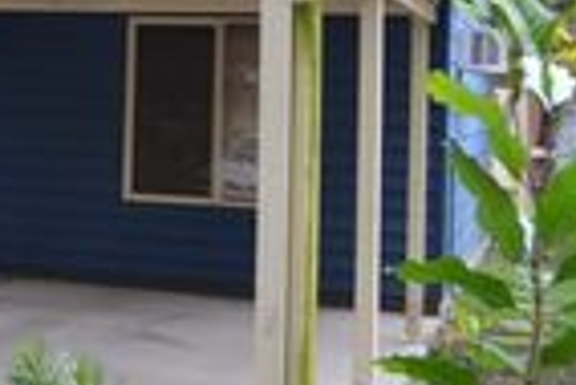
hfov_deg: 18.4
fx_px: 1586
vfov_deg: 13.6
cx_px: -268
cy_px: -18
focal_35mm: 99
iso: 250
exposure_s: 1/125
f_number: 5.6
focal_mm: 20
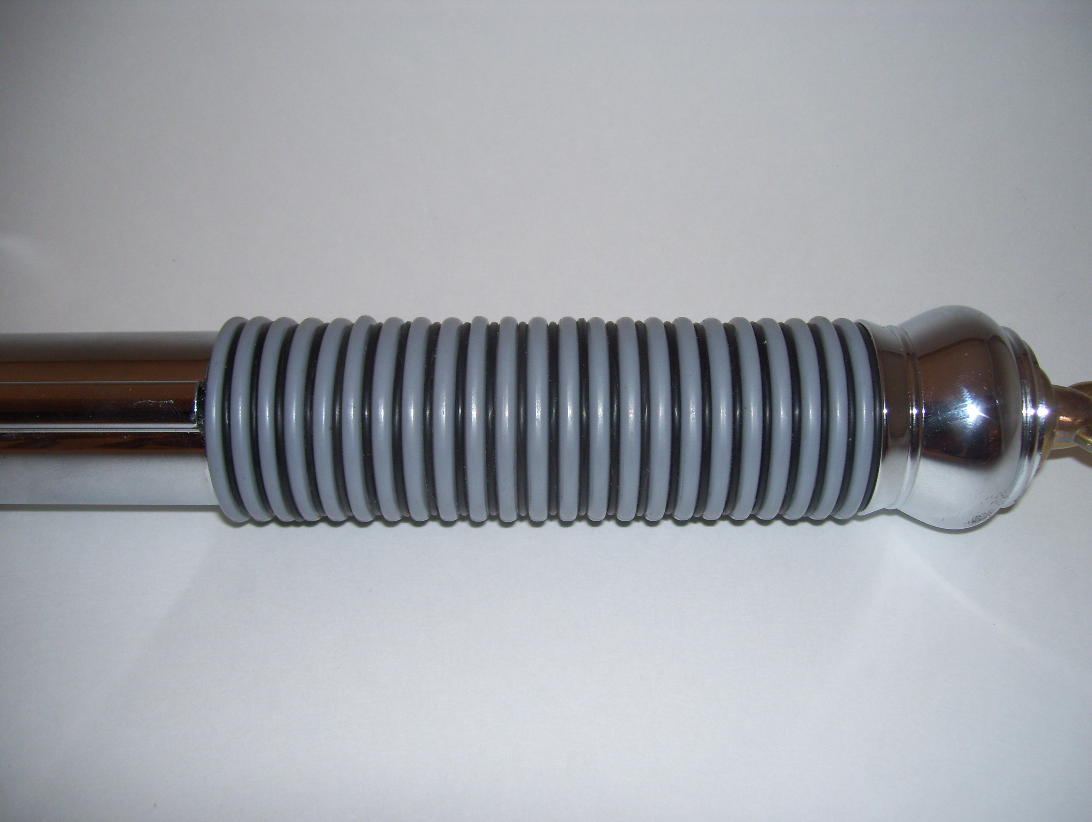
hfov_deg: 51.3
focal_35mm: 36
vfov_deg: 39.7
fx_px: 1137
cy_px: 411
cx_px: 546
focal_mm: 6
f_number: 2.7
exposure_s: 1/60
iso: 80
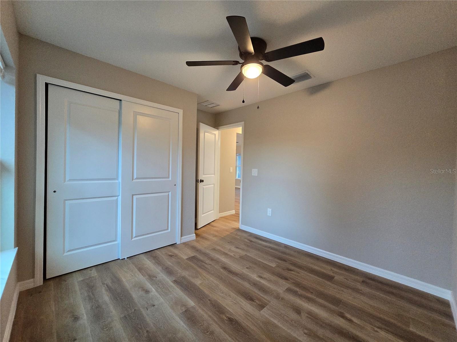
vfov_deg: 89.9
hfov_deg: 106.2
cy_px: 171
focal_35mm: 13
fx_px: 172
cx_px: 228
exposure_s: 1/60
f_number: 2.2
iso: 500
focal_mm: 2.2
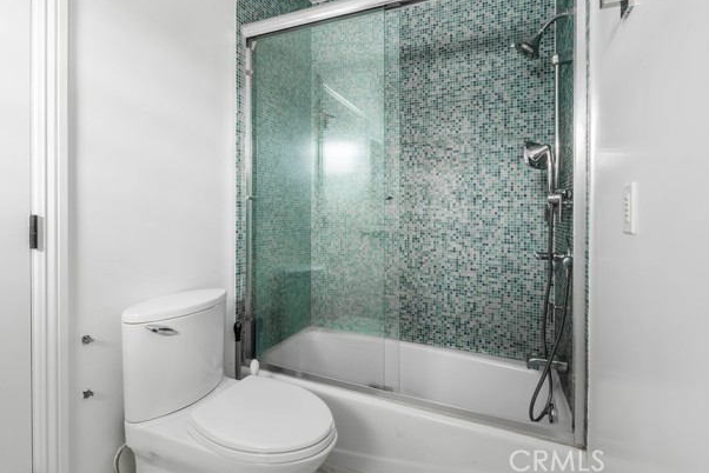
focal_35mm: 18
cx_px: 357
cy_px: 226
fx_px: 345
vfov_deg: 68.8
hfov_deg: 91.5
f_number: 16
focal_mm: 16.5
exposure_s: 1/1.25
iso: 100
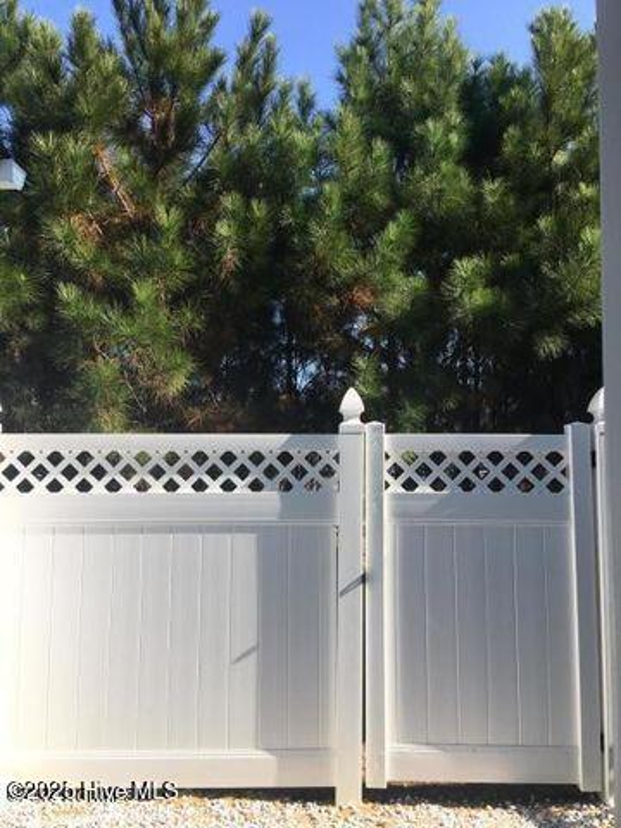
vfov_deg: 61.7
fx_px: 694
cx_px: 310
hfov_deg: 48.2
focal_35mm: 29
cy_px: 414
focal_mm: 4.15
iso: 25
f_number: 2.2
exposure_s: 1/999
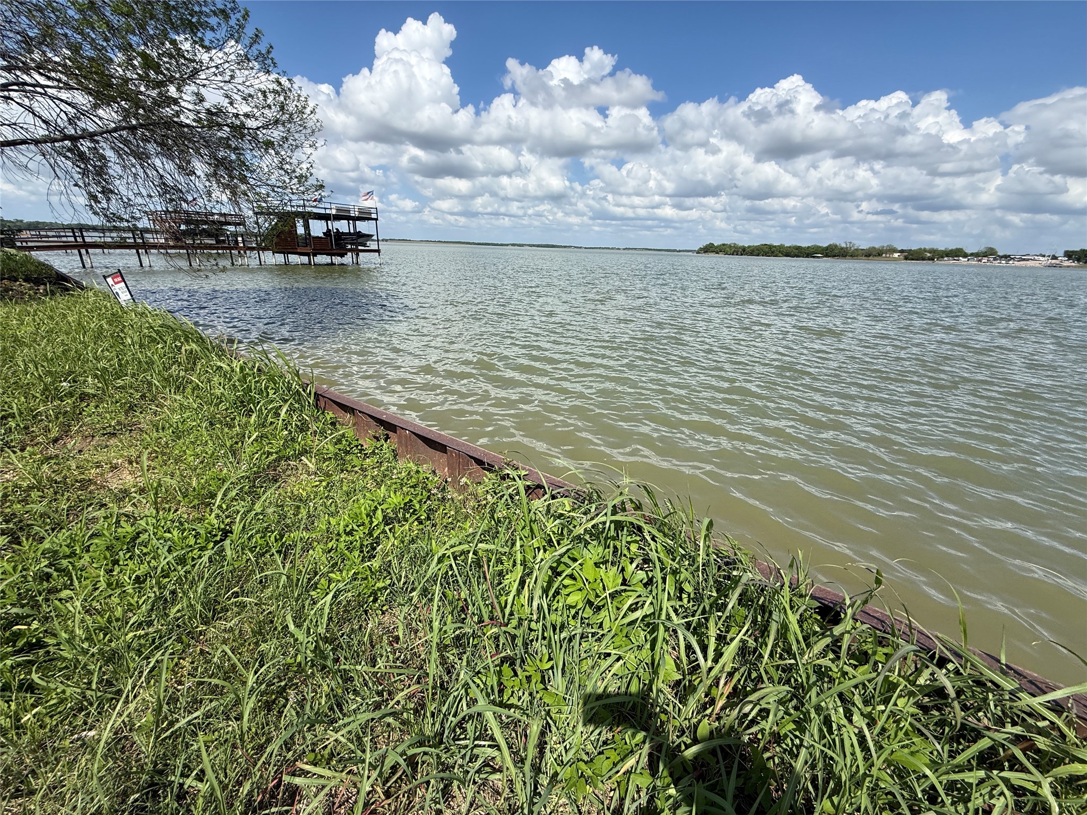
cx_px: 544
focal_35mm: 14
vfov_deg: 85.7
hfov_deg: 102.1
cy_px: 408
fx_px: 440
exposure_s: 1/2320
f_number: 2.2
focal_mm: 2.22
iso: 50
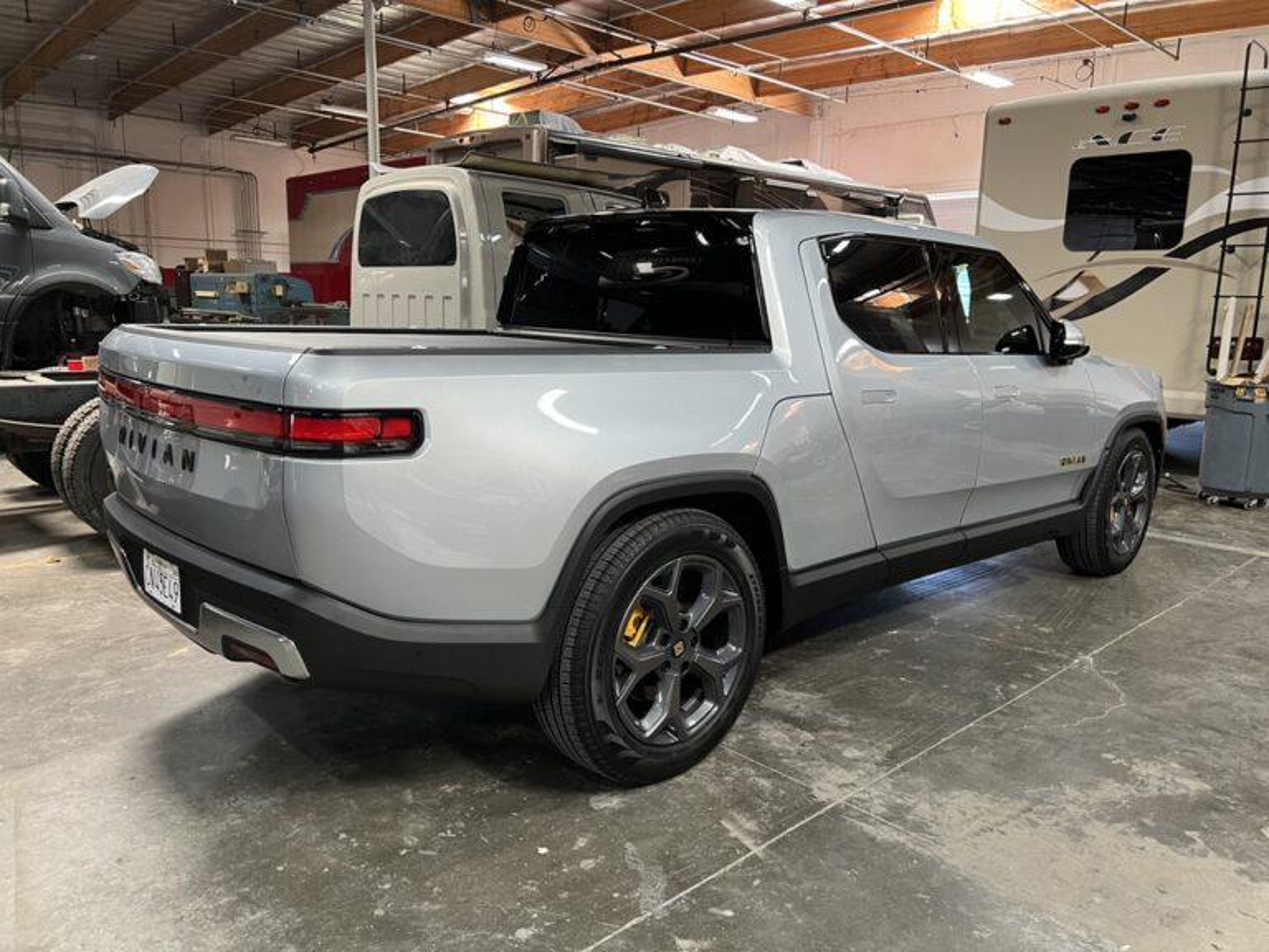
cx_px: 634
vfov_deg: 53.1
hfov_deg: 67.3
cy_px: 476
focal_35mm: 26
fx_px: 953
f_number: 1.5
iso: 160
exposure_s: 1/60
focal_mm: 5.7
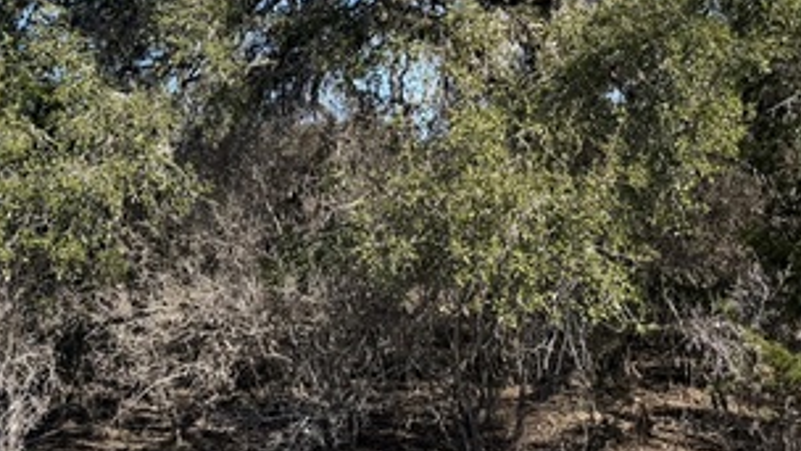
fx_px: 1168
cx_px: 466
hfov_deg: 37.7
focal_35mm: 55
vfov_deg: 20.5
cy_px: -76
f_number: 1.78
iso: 80
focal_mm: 6.76
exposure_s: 1/1689
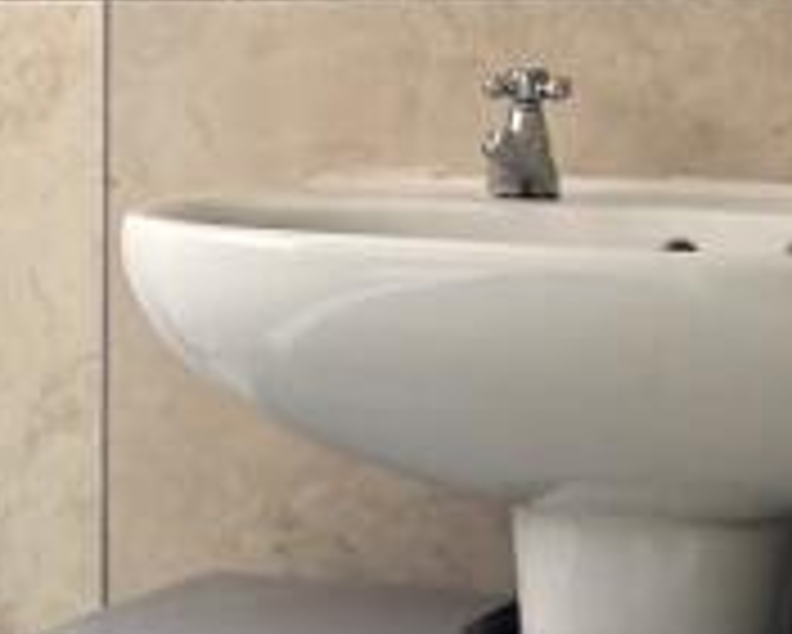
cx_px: -32
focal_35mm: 136
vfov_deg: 11.3
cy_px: 85
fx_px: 3190
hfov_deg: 13.9
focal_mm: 6.76
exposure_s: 1/121
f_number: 1.78
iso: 200
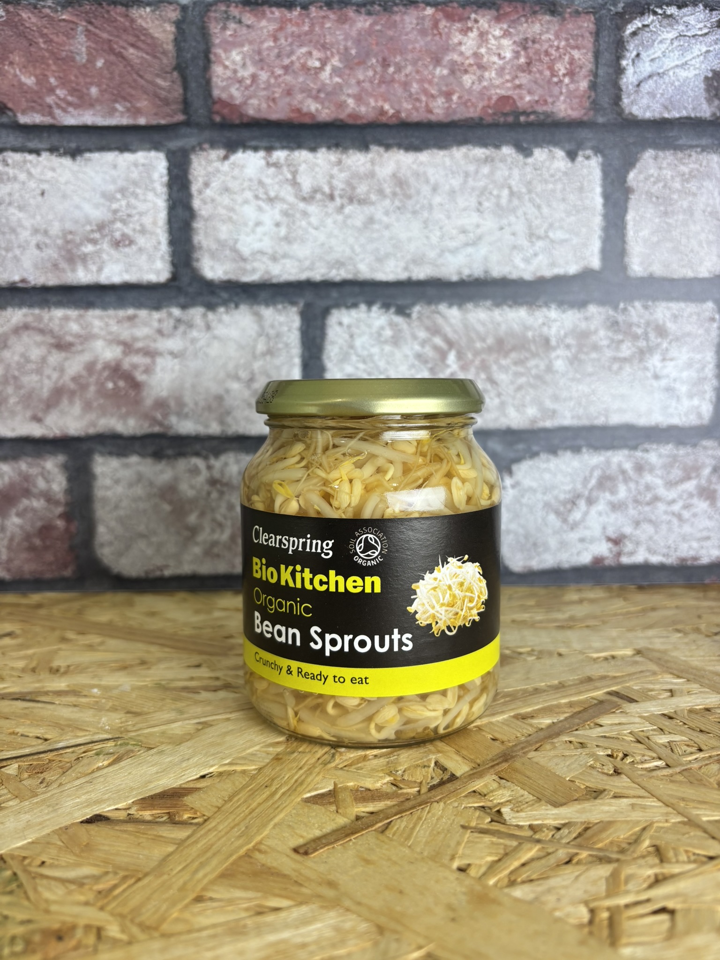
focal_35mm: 26
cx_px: 360
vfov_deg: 67.3
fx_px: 721
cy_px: 480
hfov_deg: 53.1
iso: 64
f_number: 1.6
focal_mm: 5.96
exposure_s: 1/100
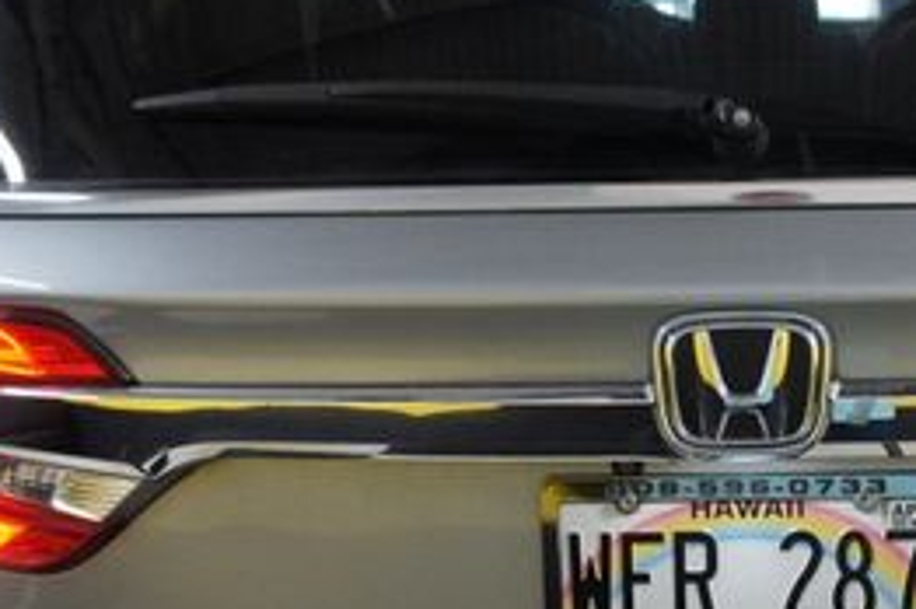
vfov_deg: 20.2
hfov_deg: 29.8
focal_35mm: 66
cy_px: 532
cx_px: 741
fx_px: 1677
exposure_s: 1/100
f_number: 3.5
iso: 1250
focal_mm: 18
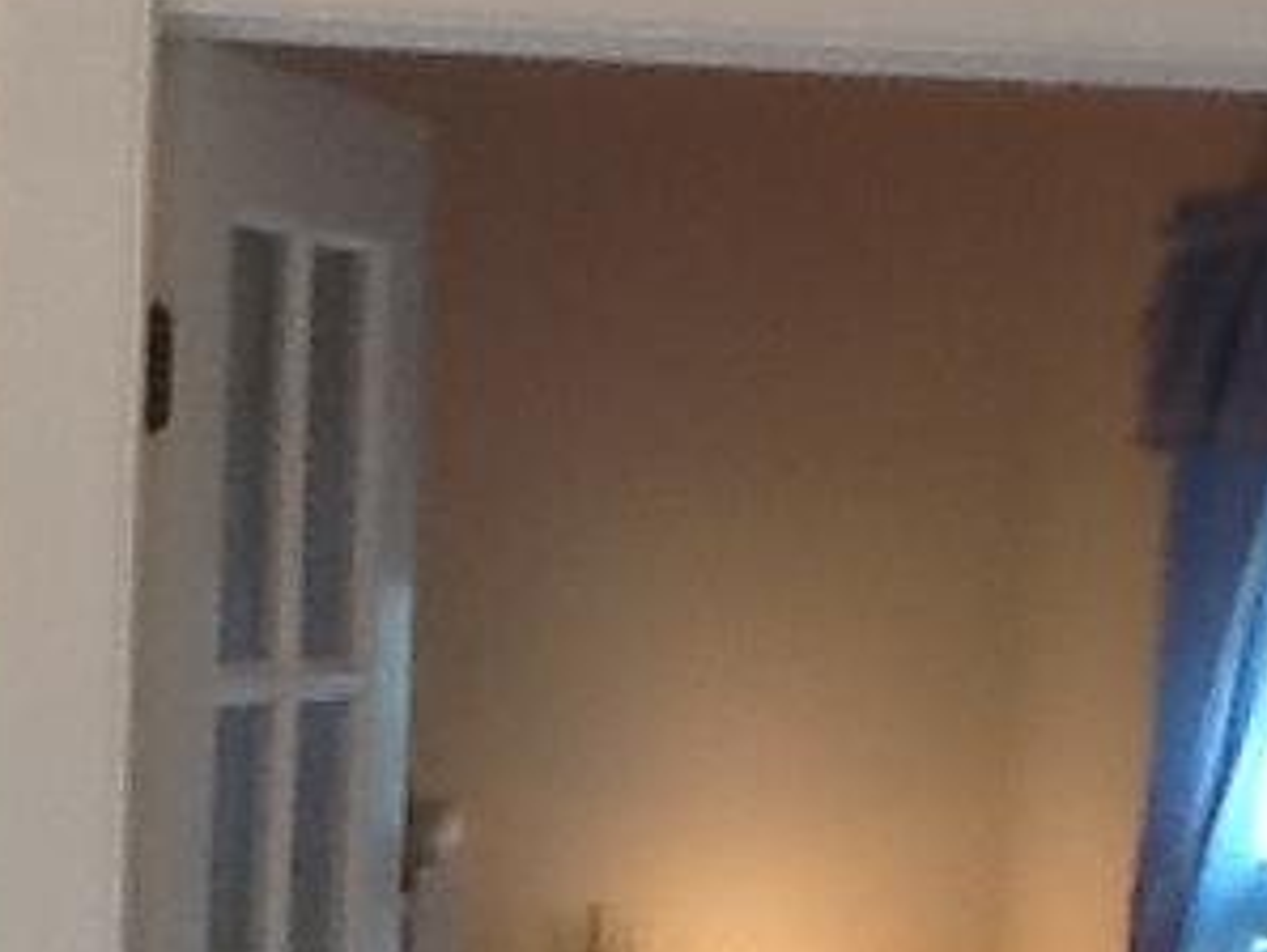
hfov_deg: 18.6
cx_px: 9
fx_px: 3773
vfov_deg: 13.9
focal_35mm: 103
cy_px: 1198
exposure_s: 1/40
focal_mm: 2.03
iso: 80
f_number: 2.4
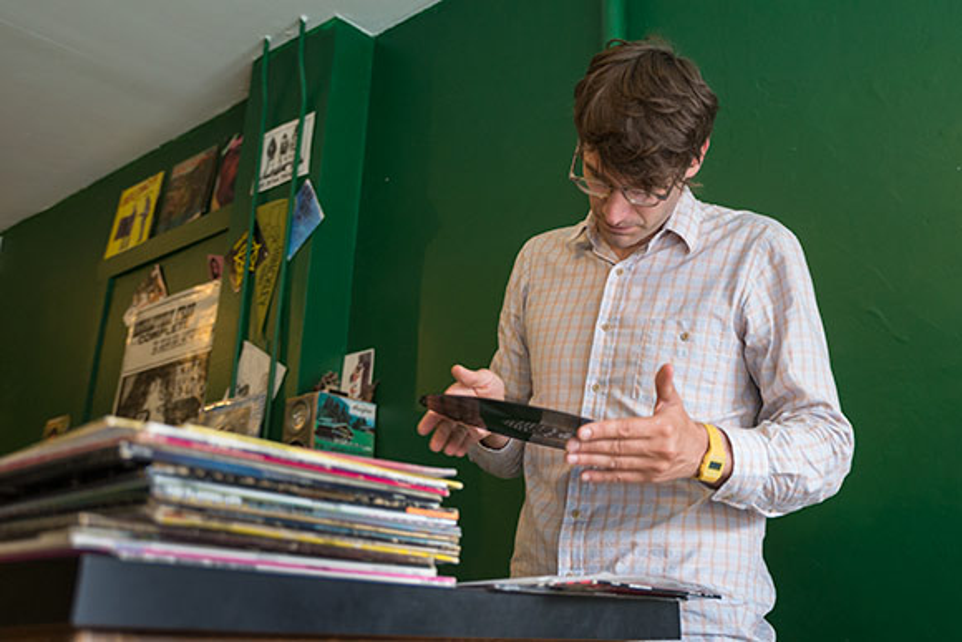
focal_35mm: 30
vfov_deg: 43.6
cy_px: 321
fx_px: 802
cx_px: 481
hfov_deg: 61.9
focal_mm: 30
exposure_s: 1/180
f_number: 3.3
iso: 1250
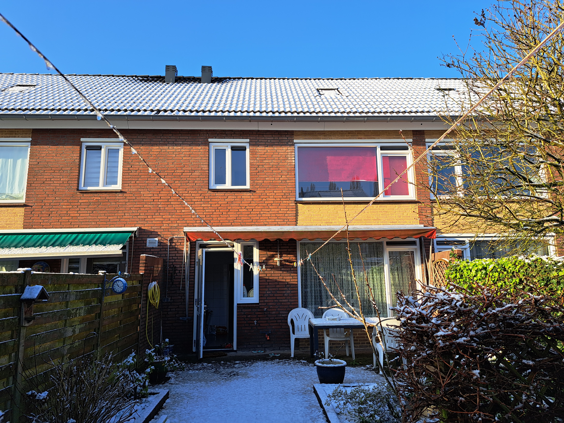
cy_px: 212
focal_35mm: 24
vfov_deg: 56.8
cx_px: 282
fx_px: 391
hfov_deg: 71.6
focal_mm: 5.23
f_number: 1.8
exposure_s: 1/556
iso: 50
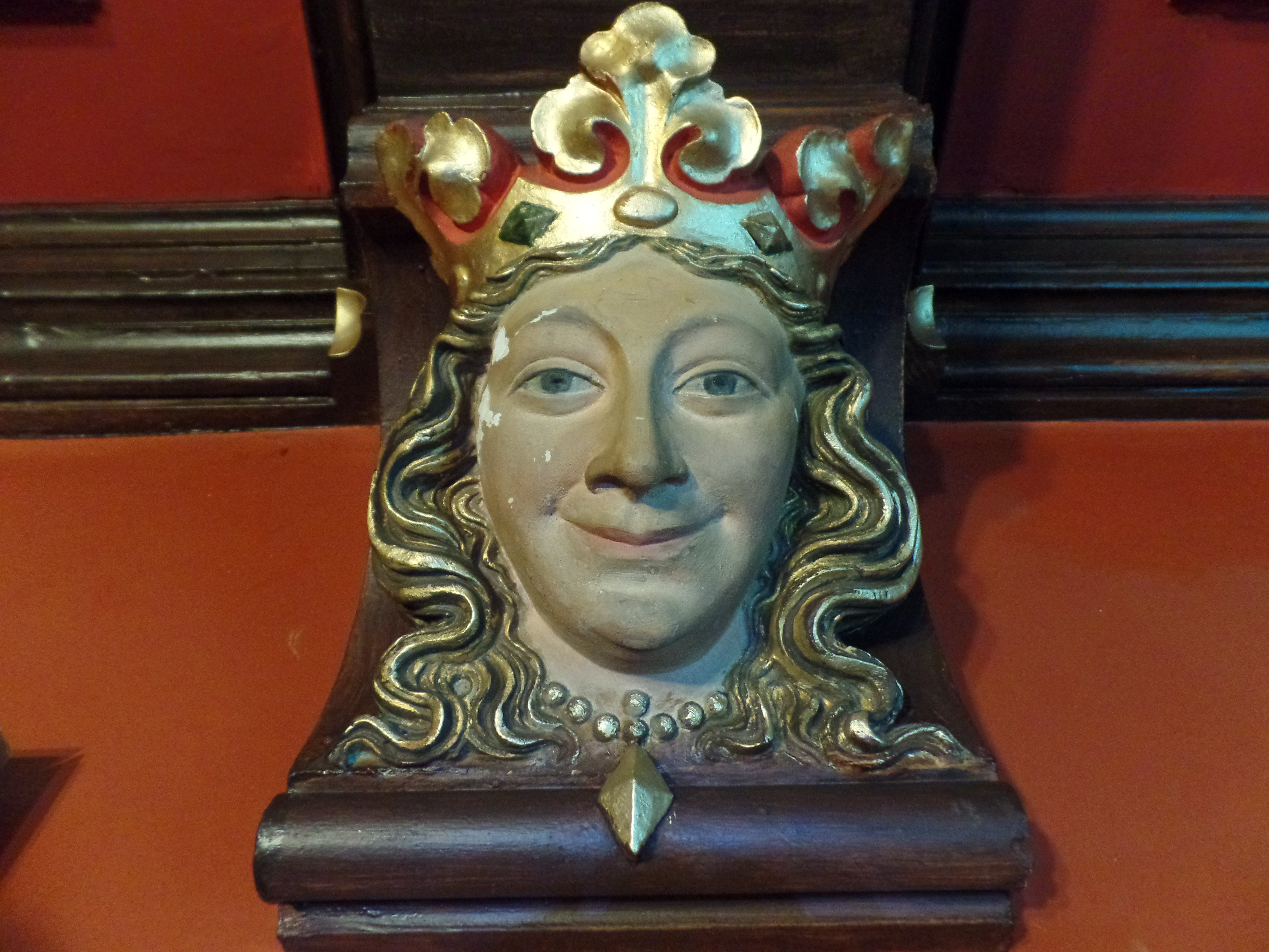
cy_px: 476
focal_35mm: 23
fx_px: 843
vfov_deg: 58.9
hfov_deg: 73.9
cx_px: 634
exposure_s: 1/15
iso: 800
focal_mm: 4.1
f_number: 2.8
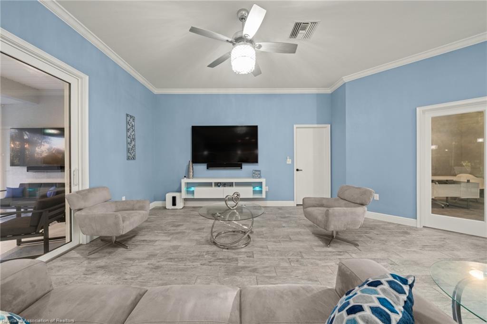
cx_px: 244
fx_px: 162
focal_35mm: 12
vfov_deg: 90.0
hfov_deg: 112.6
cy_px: 162
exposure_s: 1
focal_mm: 12
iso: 400
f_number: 11
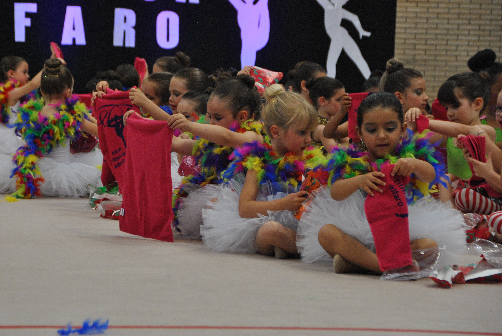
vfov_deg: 9.2
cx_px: 215
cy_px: 142
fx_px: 2080
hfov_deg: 13.8
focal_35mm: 149
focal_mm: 86
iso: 800
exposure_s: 1/125
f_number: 5.3
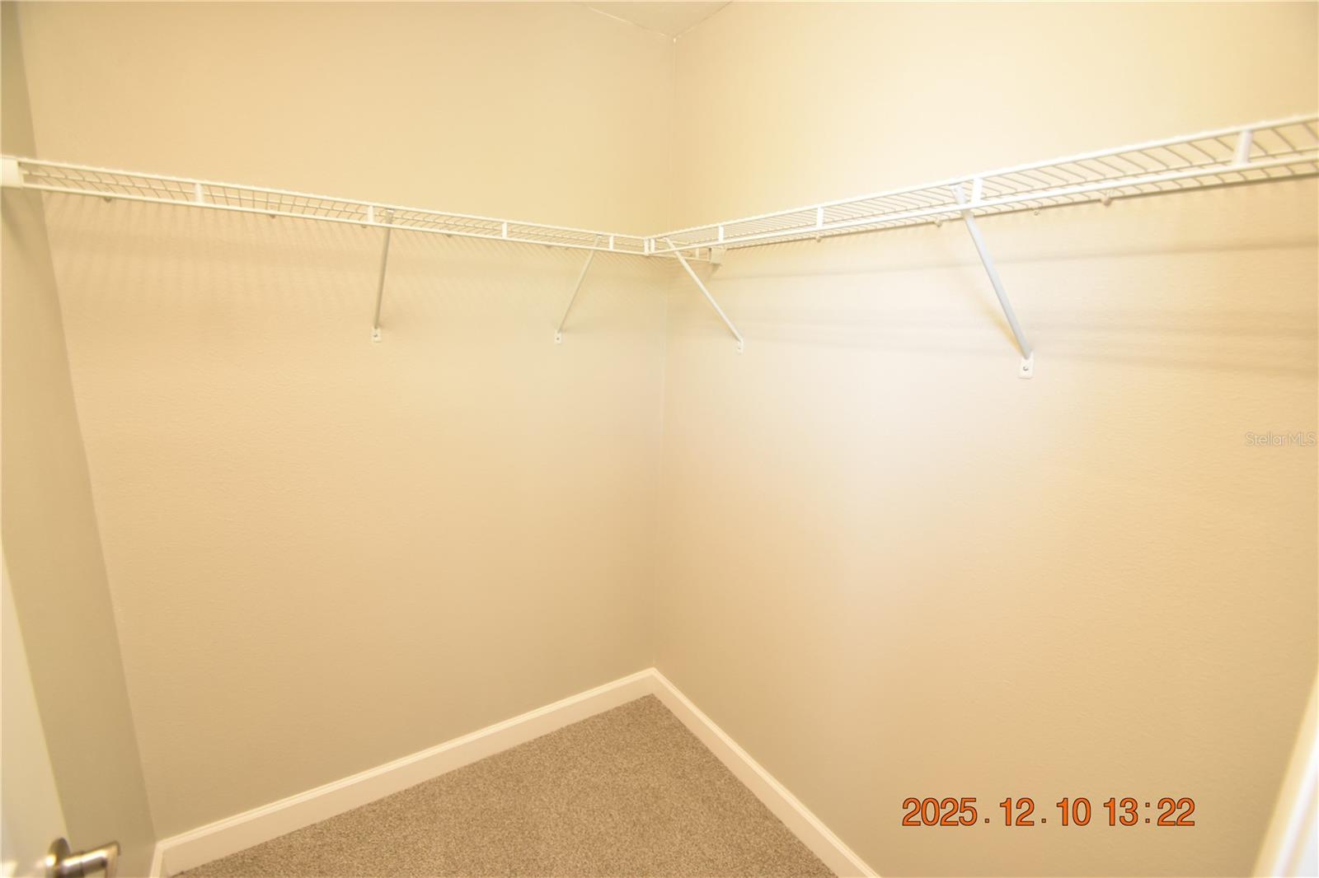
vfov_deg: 77.3
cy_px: 439
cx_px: 660
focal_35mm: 15
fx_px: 549
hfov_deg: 100.4
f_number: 3.5
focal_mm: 10
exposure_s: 1/45
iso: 800
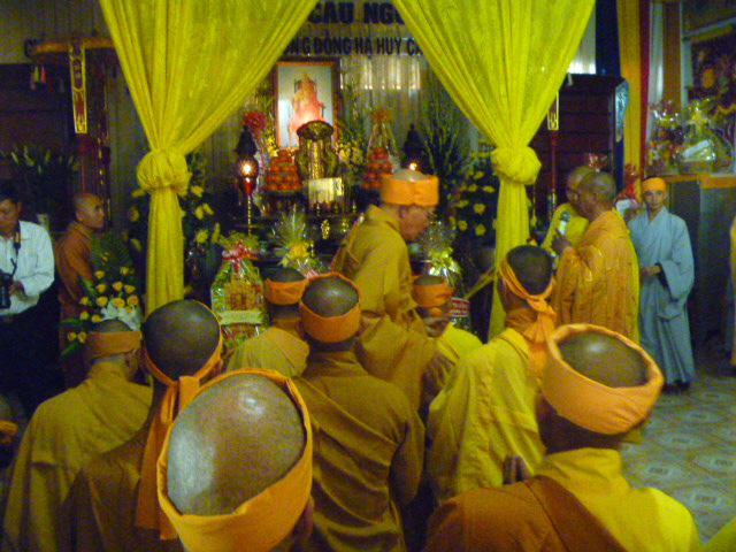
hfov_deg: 52.6
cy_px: 276
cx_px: 368
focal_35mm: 35
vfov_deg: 40.7
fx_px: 744
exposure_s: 1/30
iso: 1600
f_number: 3.5
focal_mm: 6.3
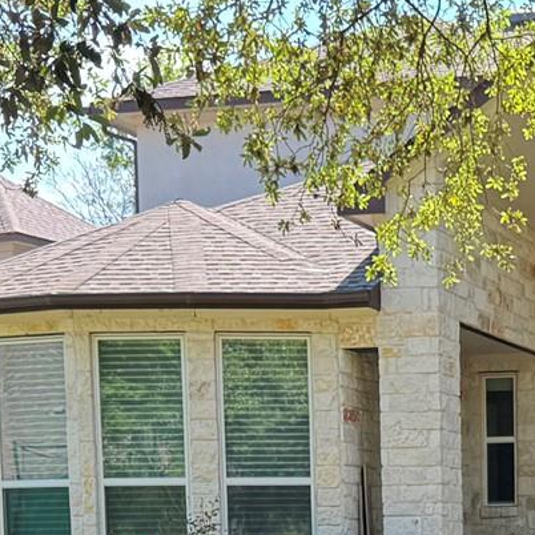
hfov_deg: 15.8
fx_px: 1888
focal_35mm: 108
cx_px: 542
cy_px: 720
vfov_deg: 15.3
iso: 80
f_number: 1.78
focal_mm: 6.76
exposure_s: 1/402
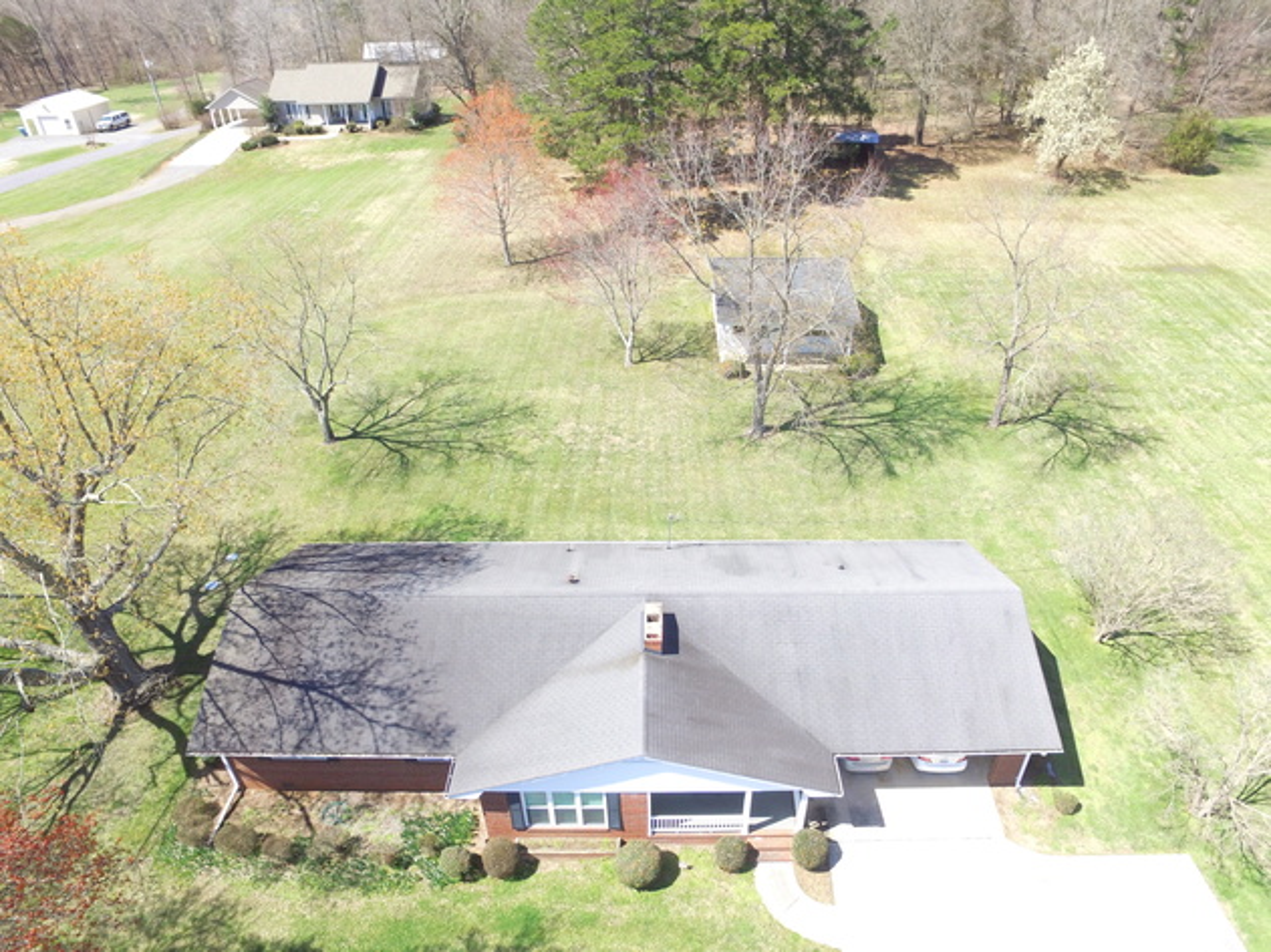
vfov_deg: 66.0
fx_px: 734
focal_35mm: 20
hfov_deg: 81.8
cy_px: 476
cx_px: 636
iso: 100
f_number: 2.8
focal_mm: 3.61
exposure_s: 1/343
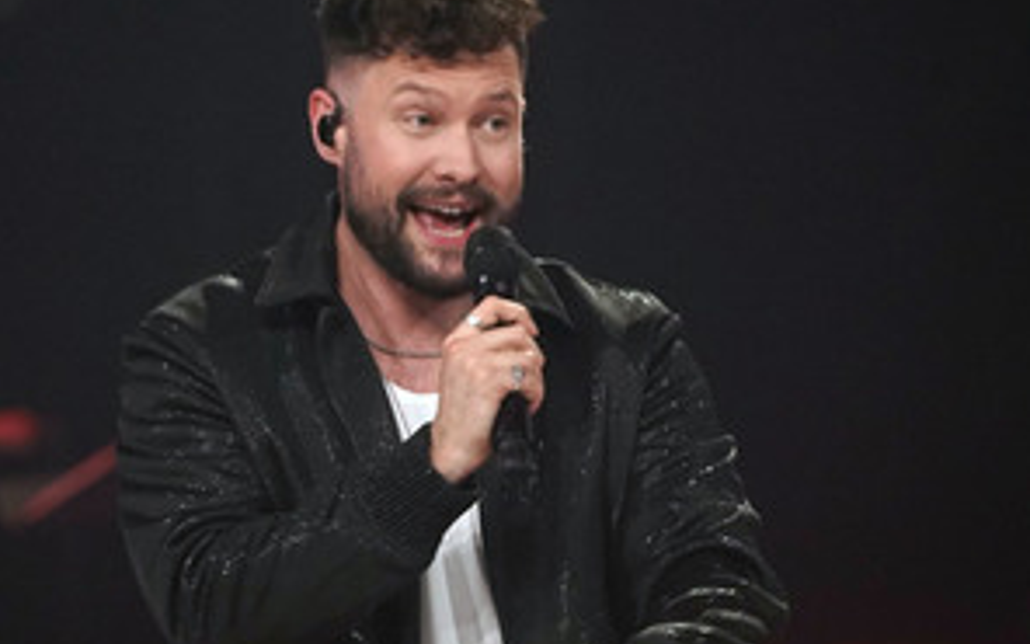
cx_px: 419
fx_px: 26162
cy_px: 383
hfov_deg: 2.3
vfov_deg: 1.4
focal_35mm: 932
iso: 4000
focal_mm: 600
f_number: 6.3
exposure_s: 1/160
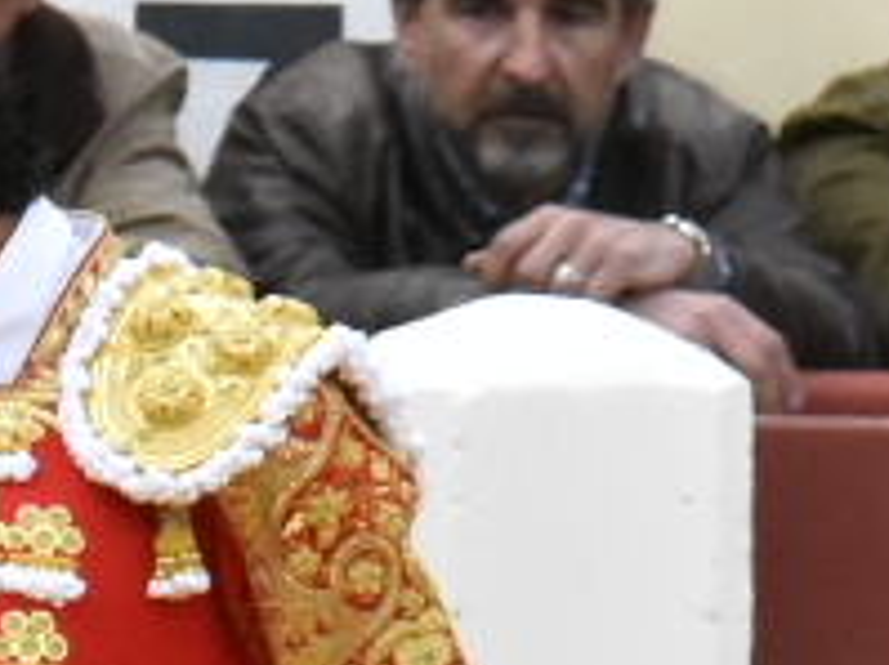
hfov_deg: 0.7
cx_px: -67
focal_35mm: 2745
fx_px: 70454
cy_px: 719
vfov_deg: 0.5
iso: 6400
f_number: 16
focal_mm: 350
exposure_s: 1/800
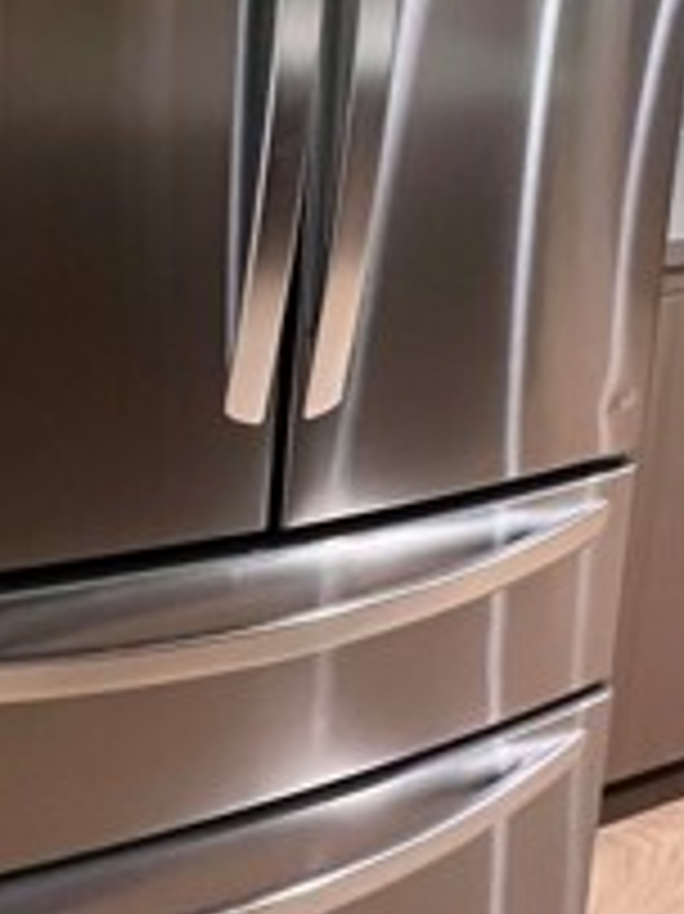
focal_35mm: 41
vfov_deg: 41.3
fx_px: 1081
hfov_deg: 34.7
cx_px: 464
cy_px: 54
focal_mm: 1.57
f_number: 1.8
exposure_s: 1/60
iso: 640
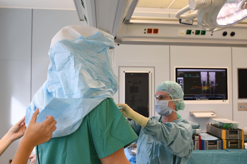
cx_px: 124
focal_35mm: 30
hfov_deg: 61.9
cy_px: 82
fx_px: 206
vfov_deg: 43.6
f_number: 4
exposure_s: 1/80
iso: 250
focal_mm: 20
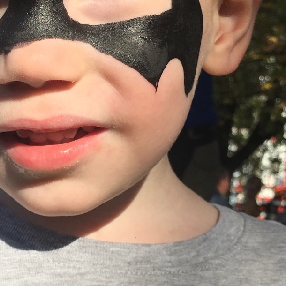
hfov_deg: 20.4
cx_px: 55
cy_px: 195
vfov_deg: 20.6
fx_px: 785
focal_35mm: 84
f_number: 2.2
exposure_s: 1/1148
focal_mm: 4.15
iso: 25
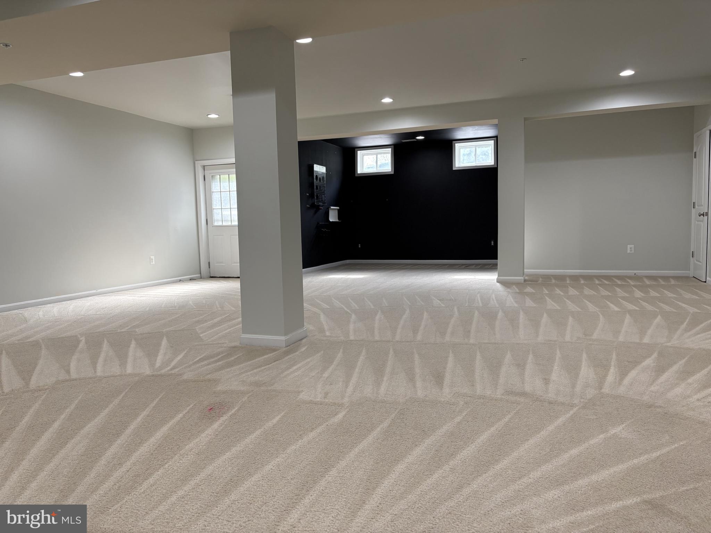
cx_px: 356
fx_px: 534
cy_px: 266
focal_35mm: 26
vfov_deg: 53.1
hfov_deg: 67.3
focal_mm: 5.96
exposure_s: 1/60
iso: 100
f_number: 1.6
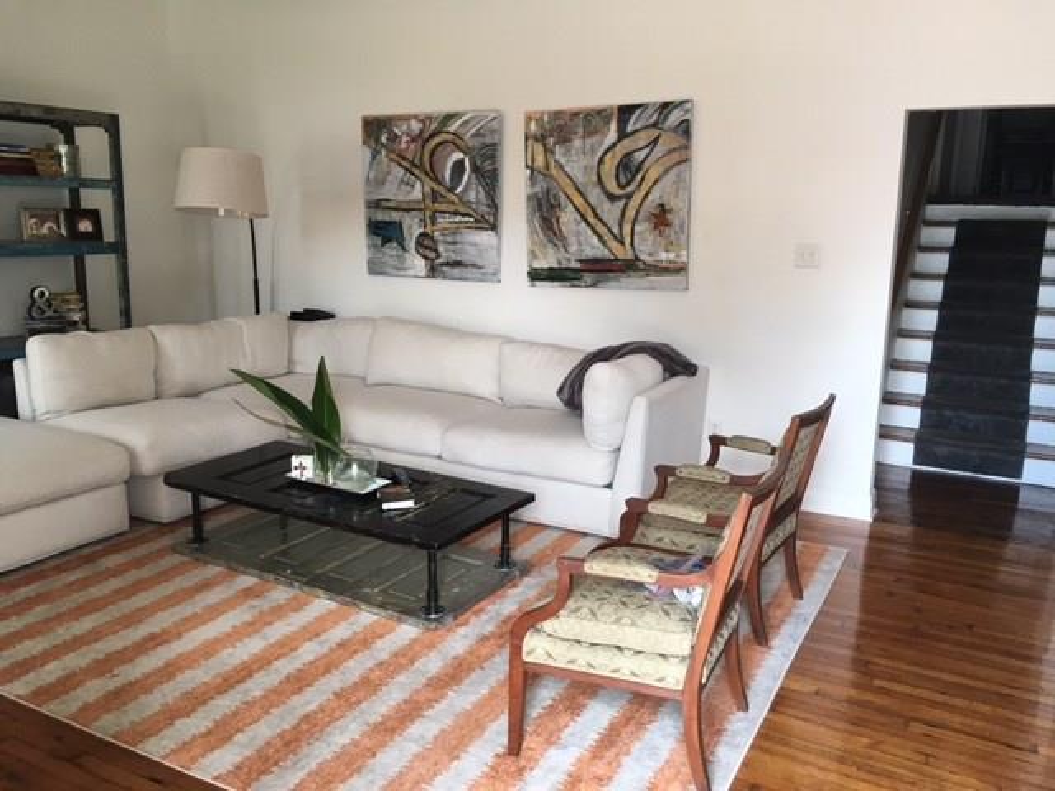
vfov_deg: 48.2
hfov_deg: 61.7
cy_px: 396
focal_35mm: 29
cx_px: 528
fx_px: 884
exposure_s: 1/30
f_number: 2.2
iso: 32
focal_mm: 4.15
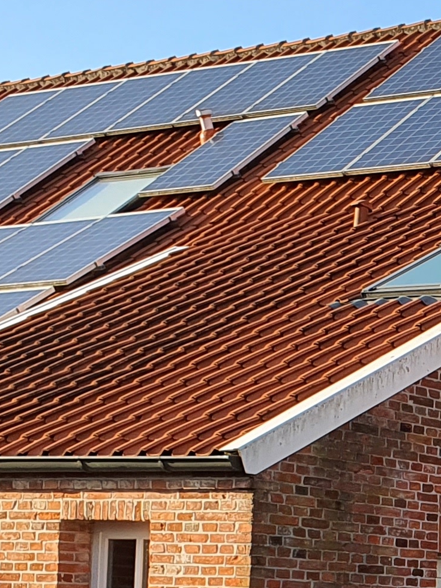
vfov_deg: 17.9
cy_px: 601
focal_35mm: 107
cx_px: 847
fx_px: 1818
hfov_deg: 12.4
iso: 50
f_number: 2.4
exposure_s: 1/598
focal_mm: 4.3
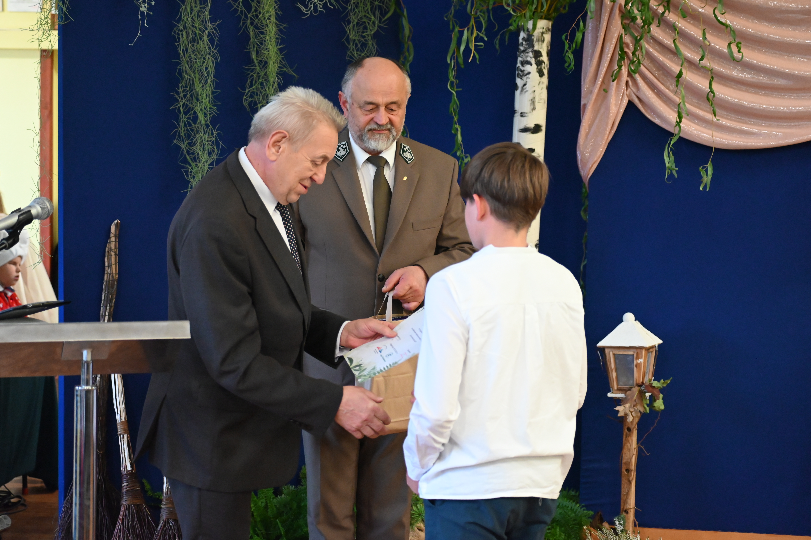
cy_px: 273
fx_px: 1599
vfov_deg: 19.2
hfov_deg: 28.5
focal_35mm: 71
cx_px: 405
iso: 5600
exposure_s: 1/60
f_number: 4.5
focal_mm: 70
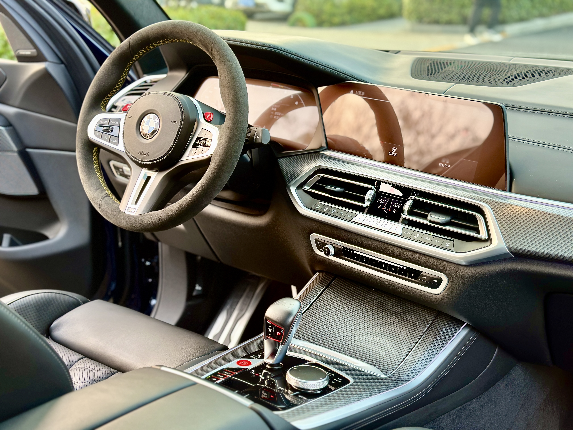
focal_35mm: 48
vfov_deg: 30.3
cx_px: 286
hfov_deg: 39.7
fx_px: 795
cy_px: 215
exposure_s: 1/61
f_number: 1.78
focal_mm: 6.86
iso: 160
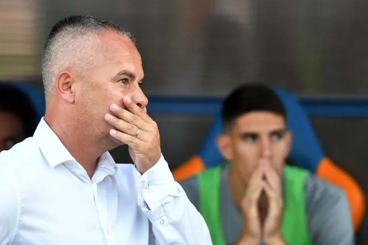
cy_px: 122
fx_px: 2055
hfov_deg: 10.2
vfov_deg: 6.8
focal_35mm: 201
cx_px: 184
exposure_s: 1/500
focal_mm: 200
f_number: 5
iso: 1600
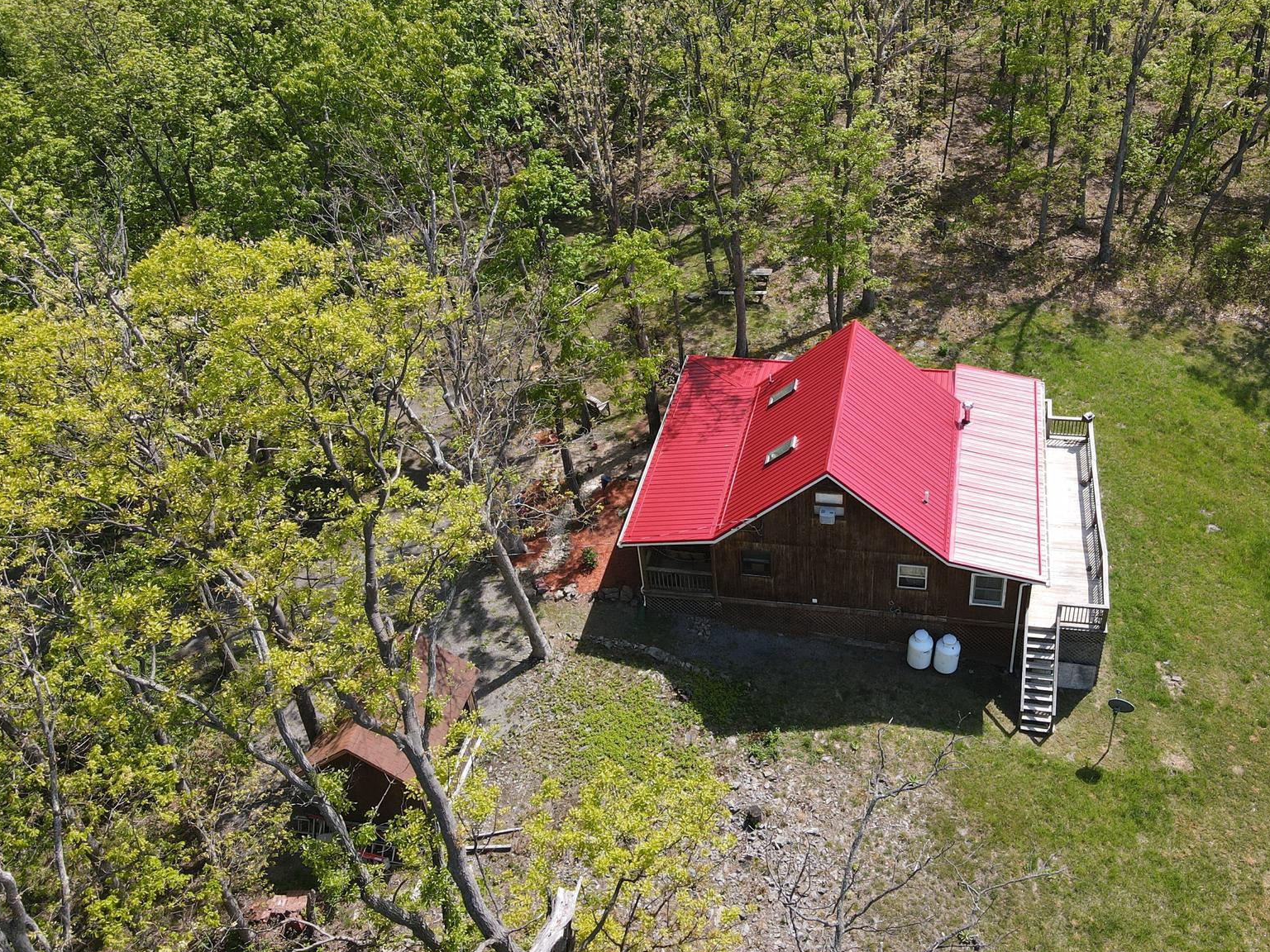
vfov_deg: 44.0
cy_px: 405
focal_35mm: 32
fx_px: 1174
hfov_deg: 56.3
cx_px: 777
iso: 110
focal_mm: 4.5
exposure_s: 1/320
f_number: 2.8
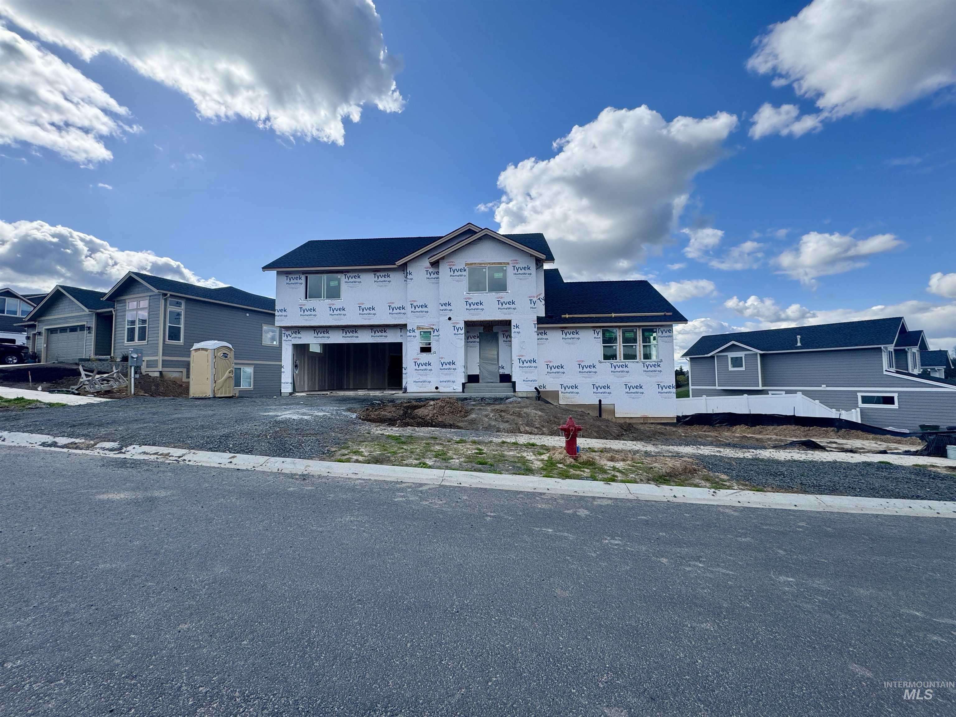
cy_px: 358
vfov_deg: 85.7
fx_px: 387
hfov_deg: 102.1
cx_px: 478
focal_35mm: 14
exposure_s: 1/1600
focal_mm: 2.22
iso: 40
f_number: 2.2
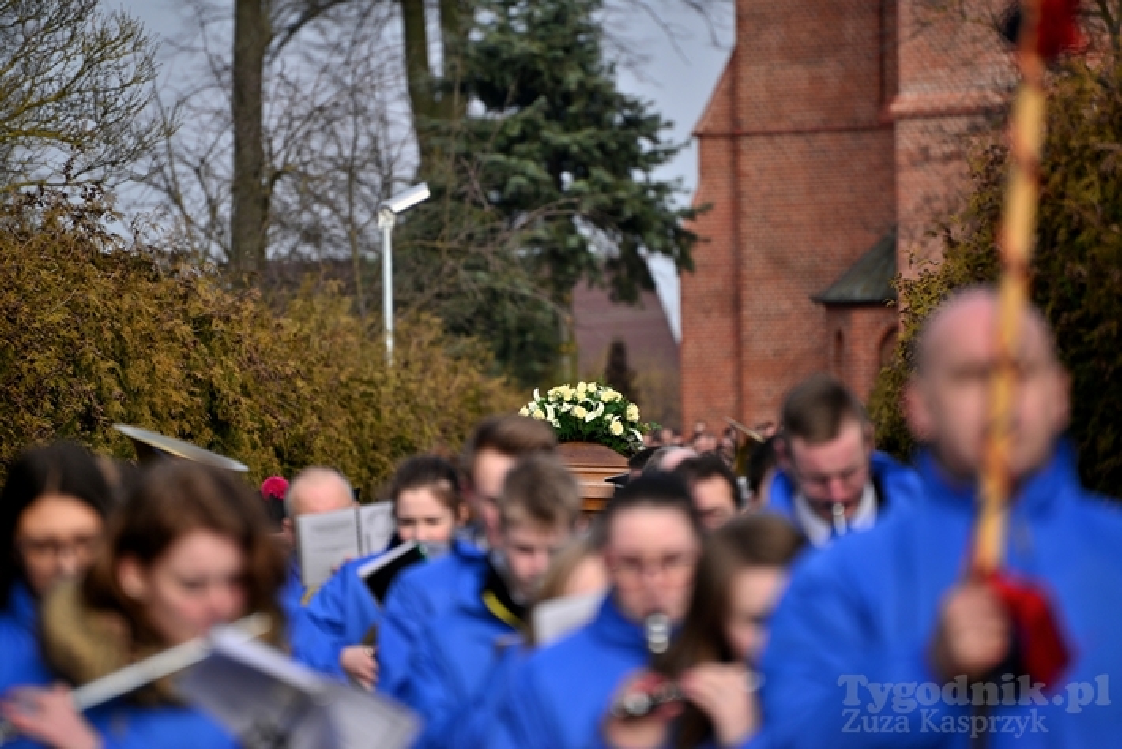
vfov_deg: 4.6
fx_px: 9353
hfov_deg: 6.9
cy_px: 374
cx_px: 561
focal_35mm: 300
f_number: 5.6
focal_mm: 300
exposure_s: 1/1000
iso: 100
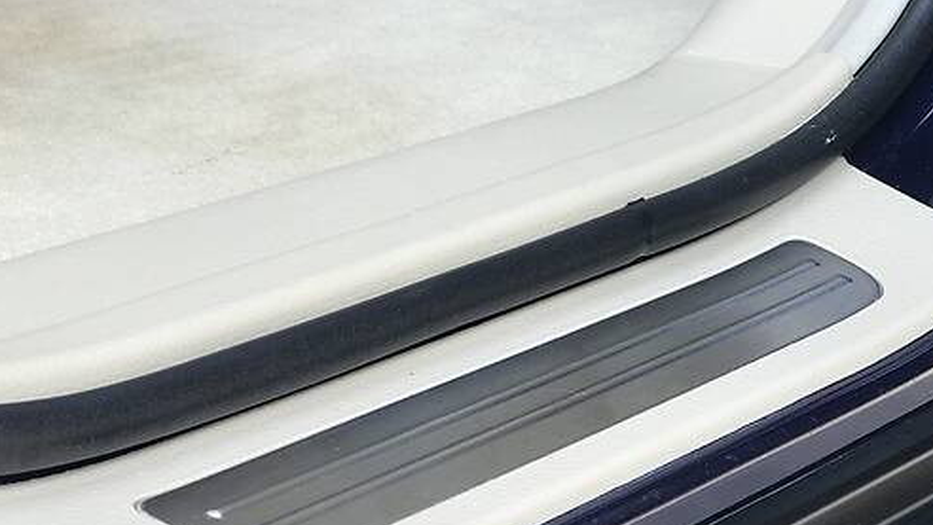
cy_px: 197
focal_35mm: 101
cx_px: 537
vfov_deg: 12.0
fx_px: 2499
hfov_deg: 21.1
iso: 32
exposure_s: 1/100
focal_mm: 6.6
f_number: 2.8
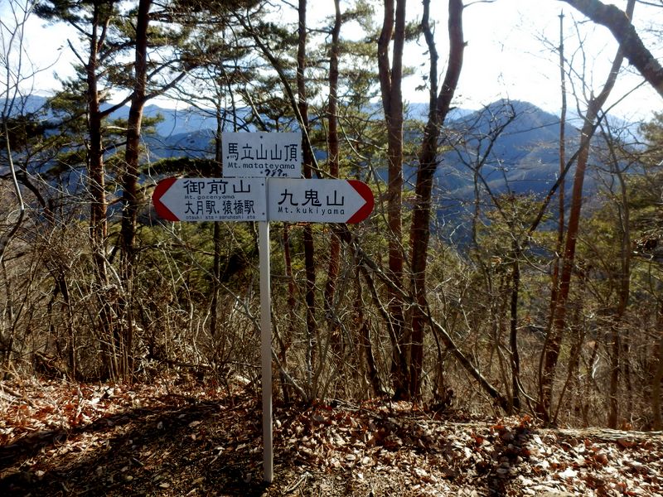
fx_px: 460
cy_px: 248
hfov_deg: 71.6
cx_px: 332
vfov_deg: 56.8
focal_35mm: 24
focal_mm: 4.2
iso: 80
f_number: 3
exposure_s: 1/400
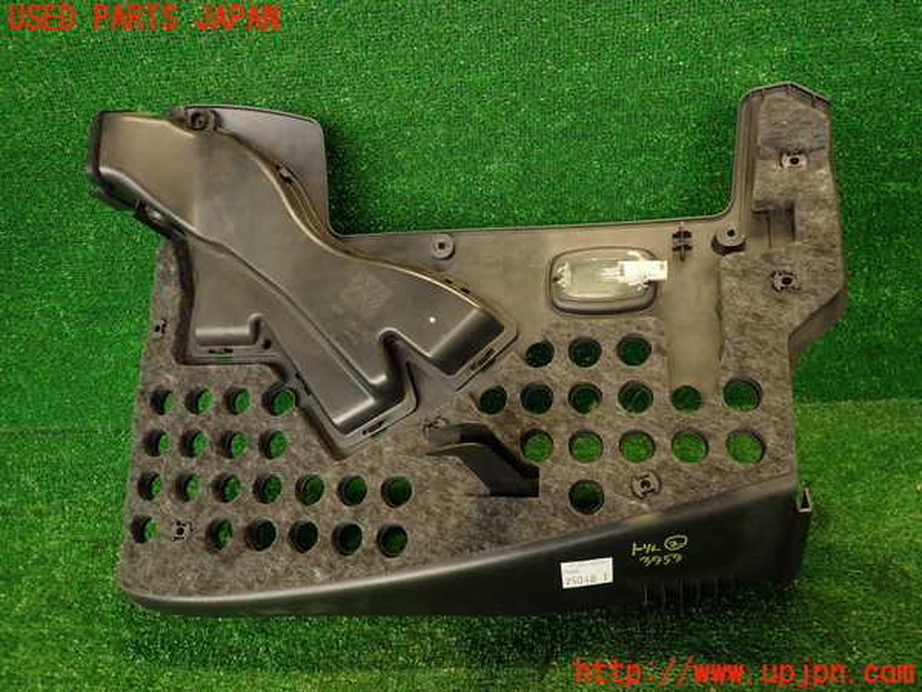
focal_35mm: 25
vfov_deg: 54.9
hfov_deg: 69.4
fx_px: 666
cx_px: 461
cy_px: 346
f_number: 2
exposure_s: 1/40
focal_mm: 4.5
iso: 200
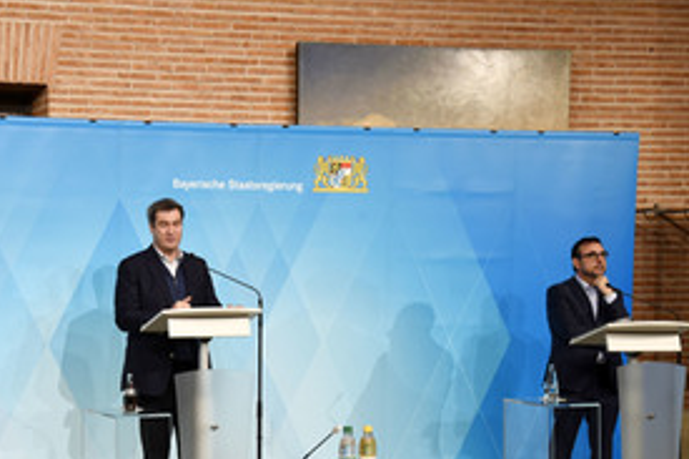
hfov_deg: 24.4
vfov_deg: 16.5
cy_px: 344
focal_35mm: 82
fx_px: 1568
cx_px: 137
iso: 1250
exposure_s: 1/60
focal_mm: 50
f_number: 6.3
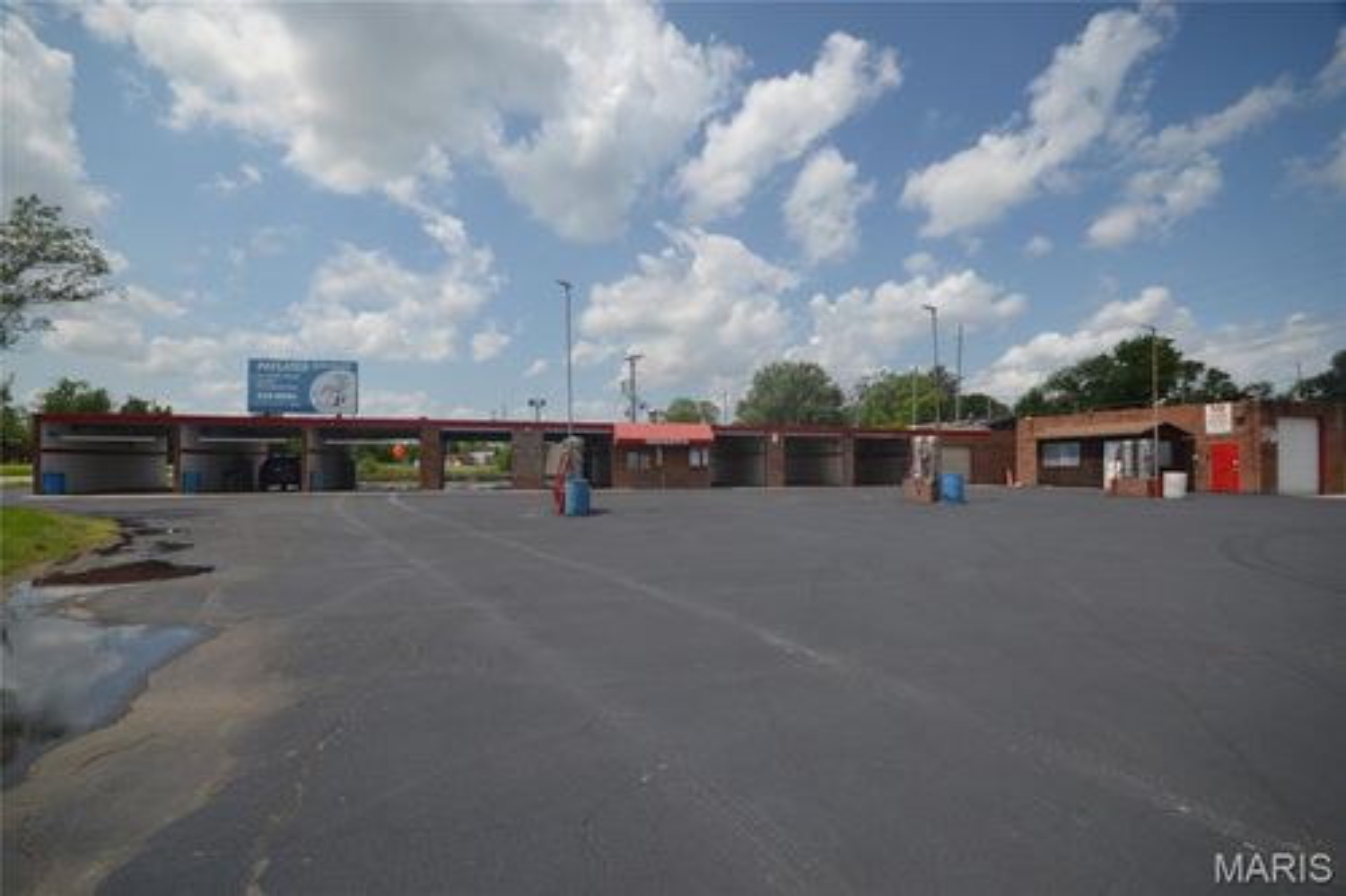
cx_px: 673
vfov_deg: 77.3
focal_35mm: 15
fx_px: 561
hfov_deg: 100.4
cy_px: 448
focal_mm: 10
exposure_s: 1/160
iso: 100
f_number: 6.3
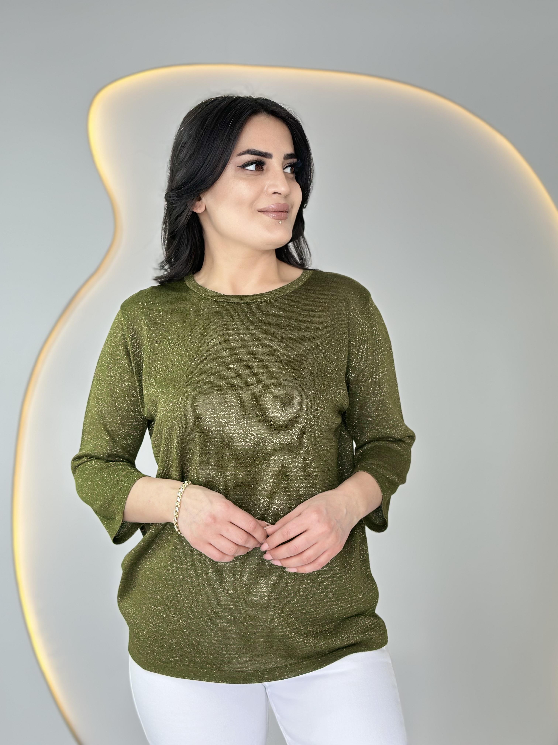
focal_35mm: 48
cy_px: 372
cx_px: 279
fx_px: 1032
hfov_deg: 30.3
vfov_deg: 39.7
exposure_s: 1/161
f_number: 1.78
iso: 80
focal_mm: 6.86
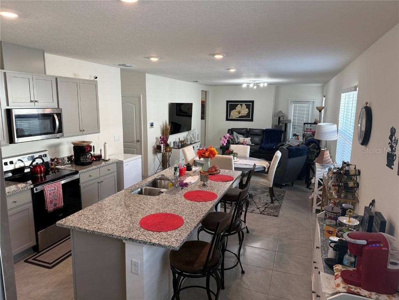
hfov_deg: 71.6
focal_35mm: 24
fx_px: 277
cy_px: 150
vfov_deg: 56.8
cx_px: 200
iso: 160
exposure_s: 1/120
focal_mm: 6.76
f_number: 1.78
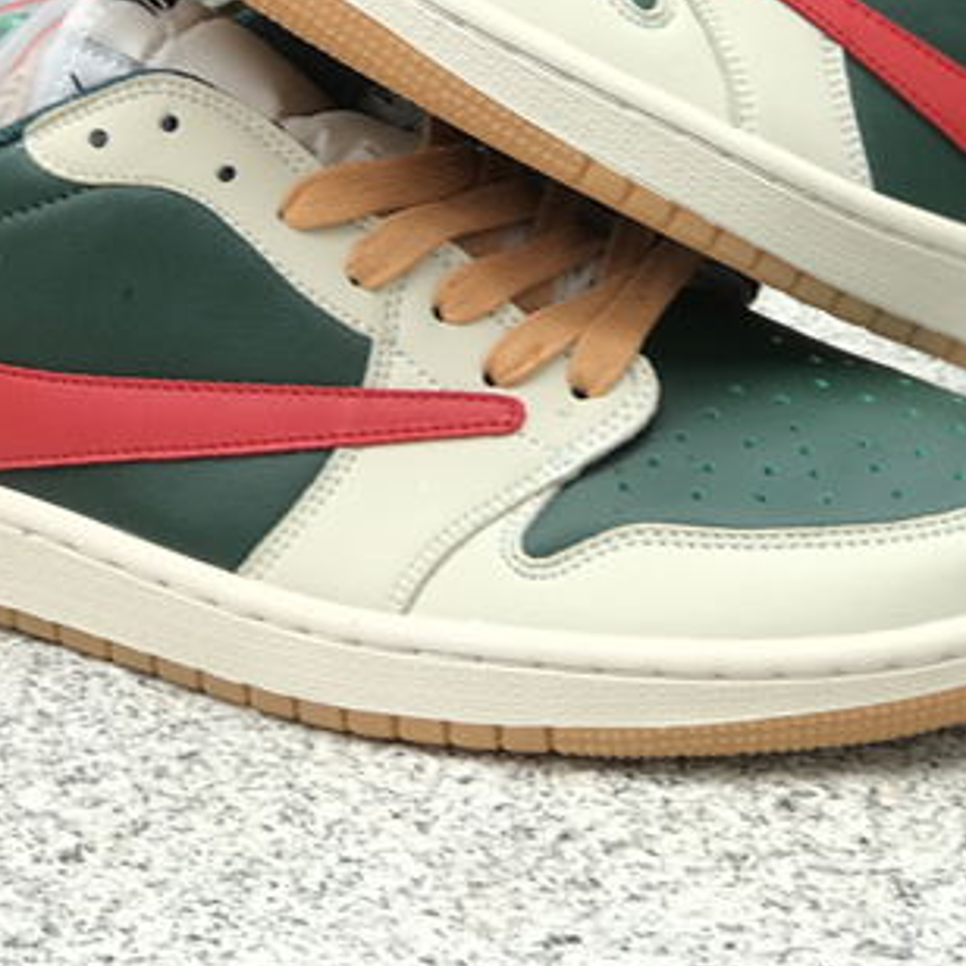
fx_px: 3820
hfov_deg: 14.4
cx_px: 571
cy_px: 121
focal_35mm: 121
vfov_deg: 14.3
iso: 20
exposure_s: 1/103
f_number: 2.8
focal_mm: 6.6
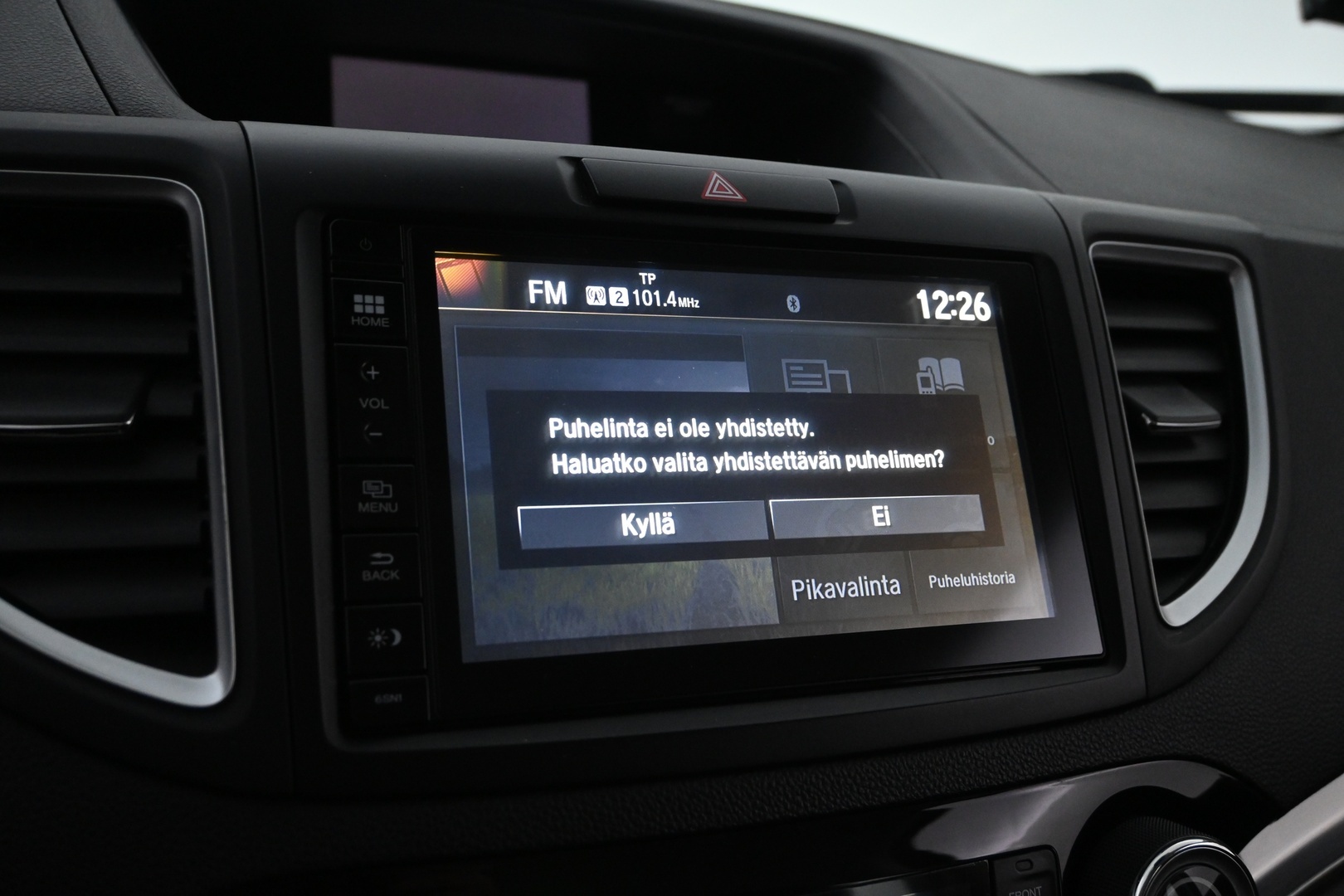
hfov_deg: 59.5
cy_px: 448
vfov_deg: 41.7
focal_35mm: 32
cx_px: 672
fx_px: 1176
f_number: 4.5
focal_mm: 21
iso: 2500
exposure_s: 1/80
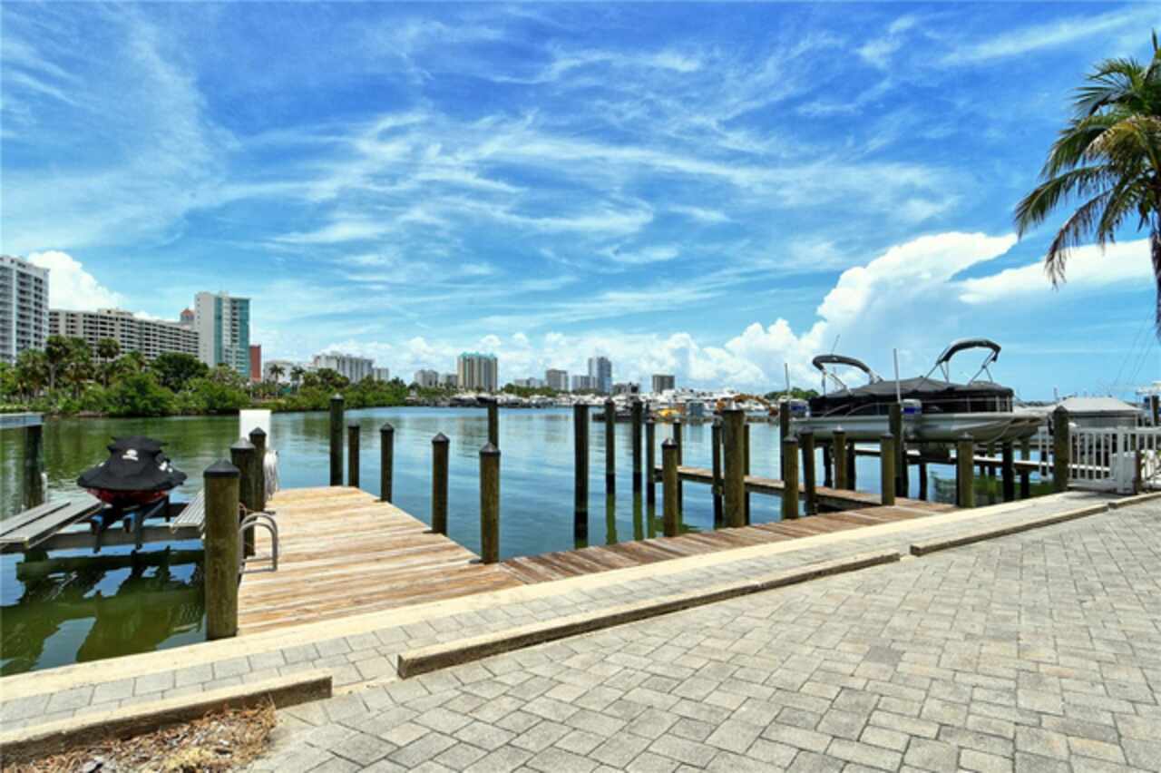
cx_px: 580
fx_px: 580
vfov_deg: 67.3
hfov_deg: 90.0
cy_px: 386
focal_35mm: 18
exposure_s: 1/250
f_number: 20
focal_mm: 12
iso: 640
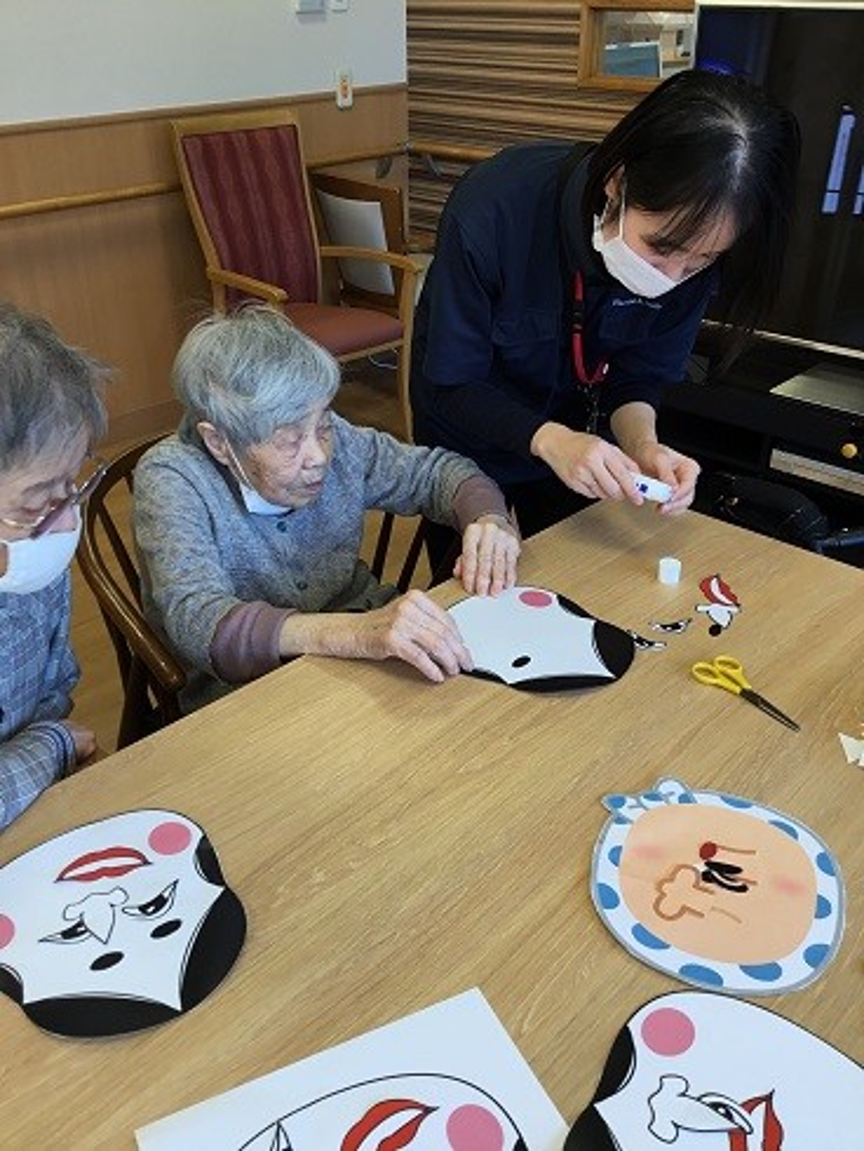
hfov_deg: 45.5
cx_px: 432
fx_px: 1031
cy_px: 576
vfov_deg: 58.3
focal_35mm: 31
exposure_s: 1/60
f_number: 2.4
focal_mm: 3.3
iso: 32
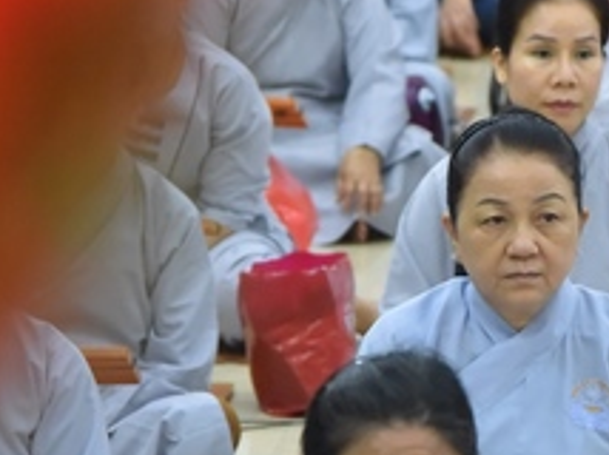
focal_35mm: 351
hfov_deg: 5.6
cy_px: 398
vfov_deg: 4.2
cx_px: 461
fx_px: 6168
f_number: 4.5
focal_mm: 120
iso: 5000
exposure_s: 1/160
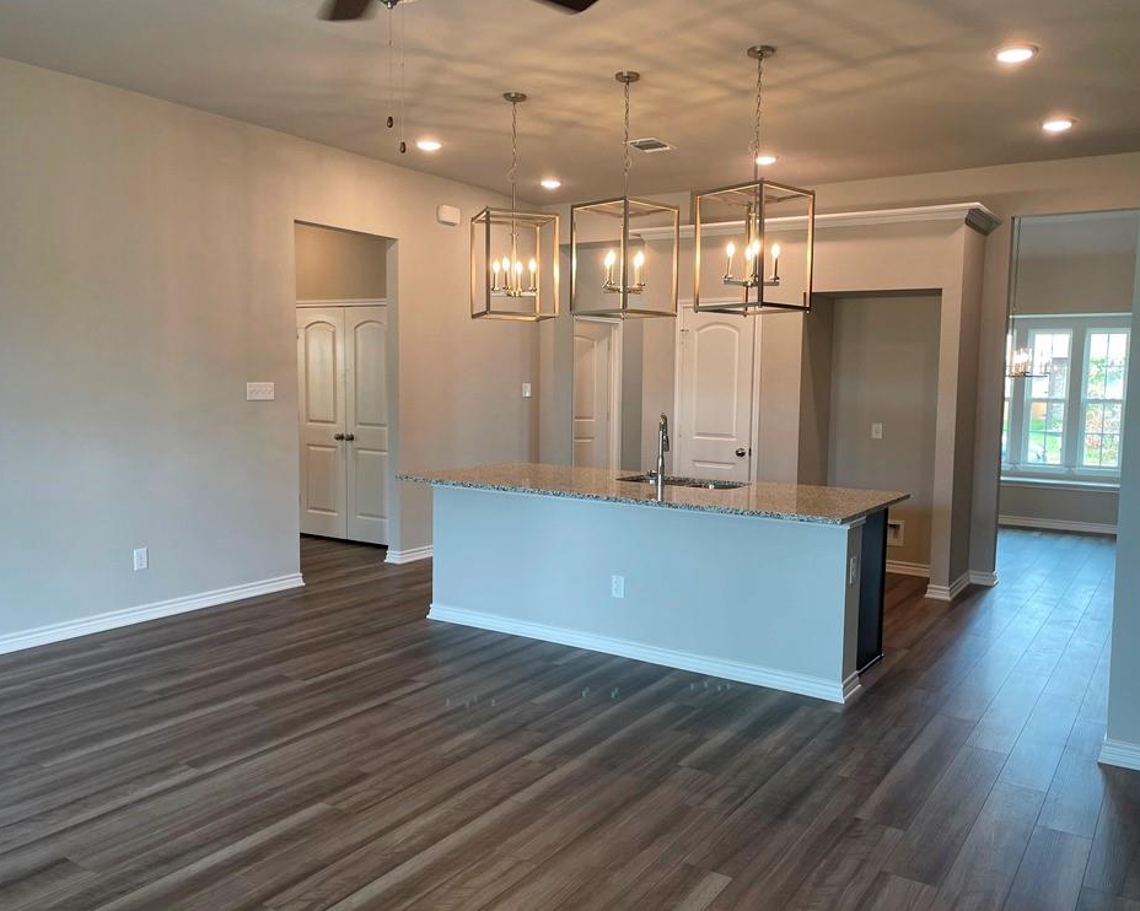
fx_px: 945
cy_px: 470
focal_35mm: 28
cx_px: 601
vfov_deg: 51.5
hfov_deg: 62.2
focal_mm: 4.2
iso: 100
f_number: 1.6
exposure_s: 1/120
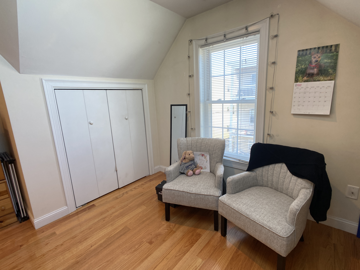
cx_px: 180
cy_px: 135
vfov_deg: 53.1
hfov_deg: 67.3
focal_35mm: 26
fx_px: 270
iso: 100
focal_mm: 4.25
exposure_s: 1/120
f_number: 1.8
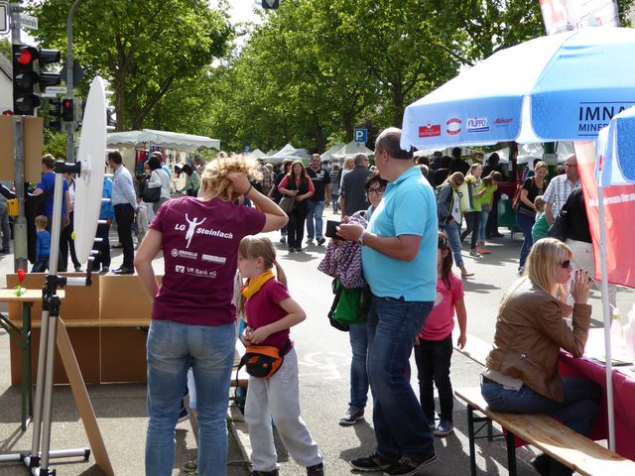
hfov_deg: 29.8
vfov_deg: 22.6
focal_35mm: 65
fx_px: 1192
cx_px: 318
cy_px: 238
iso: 100
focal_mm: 10.9
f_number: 4.3
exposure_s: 1/400
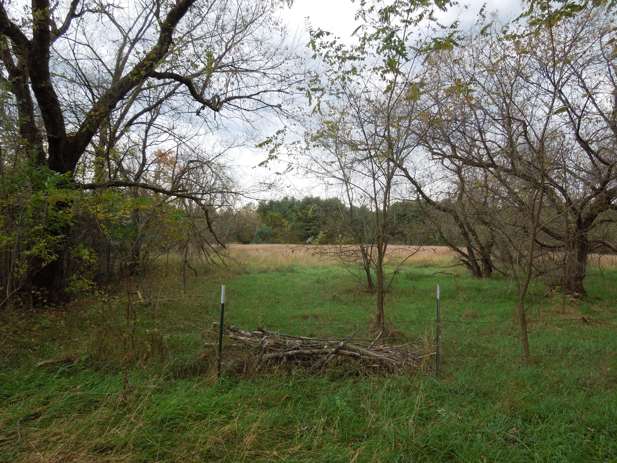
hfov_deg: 69.4
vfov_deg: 54.9
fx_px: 446
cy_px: 232
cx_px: 308
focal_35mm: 25
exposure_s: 1/250
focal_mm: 4.5
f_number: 3.3
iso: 100
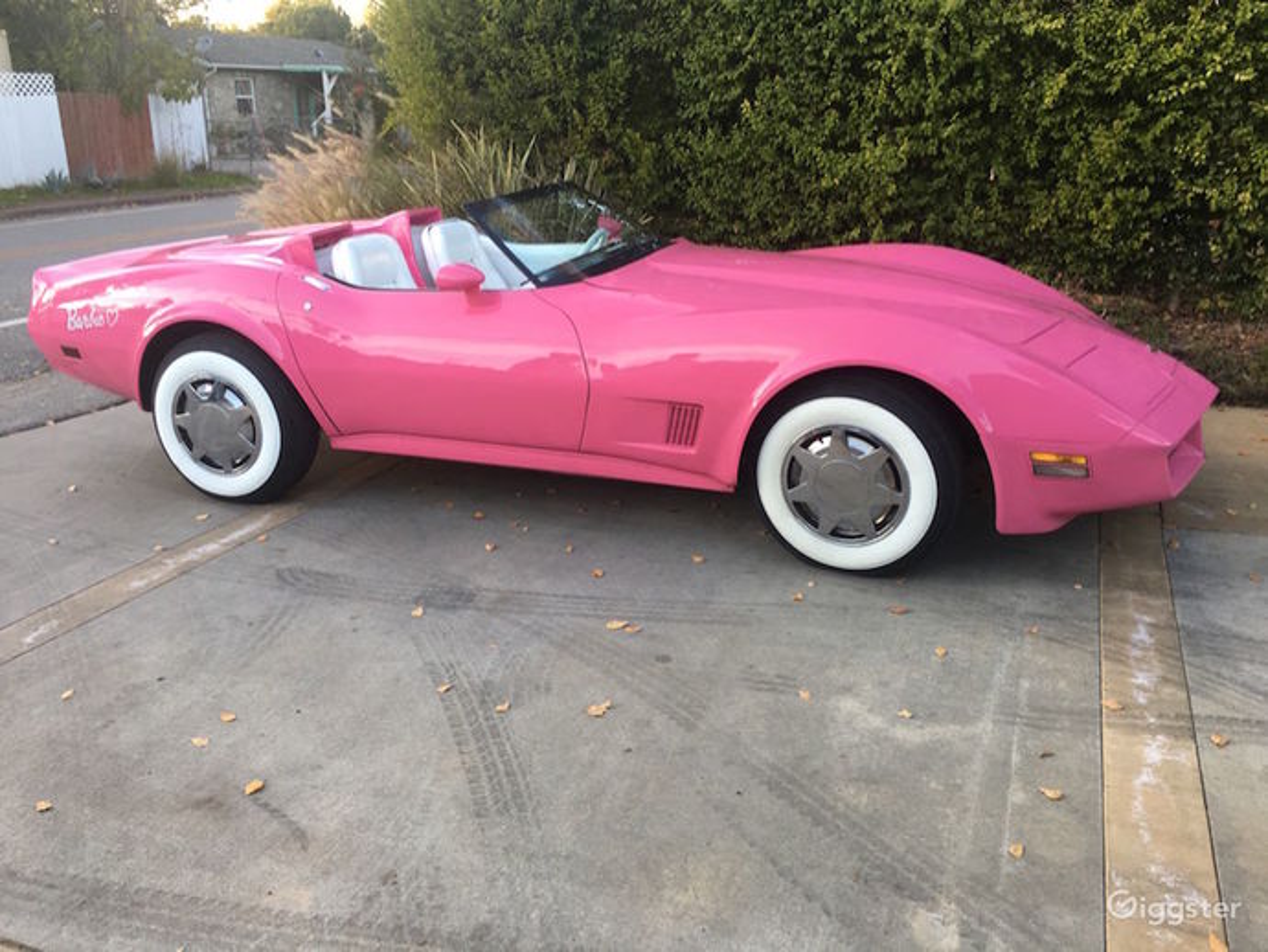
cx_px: 634
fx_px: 1063
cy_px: 476
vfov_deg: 48.3
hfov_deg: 61.6
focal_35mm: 29
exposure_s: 1/60
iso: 32
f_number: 2.2
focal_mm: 4.15
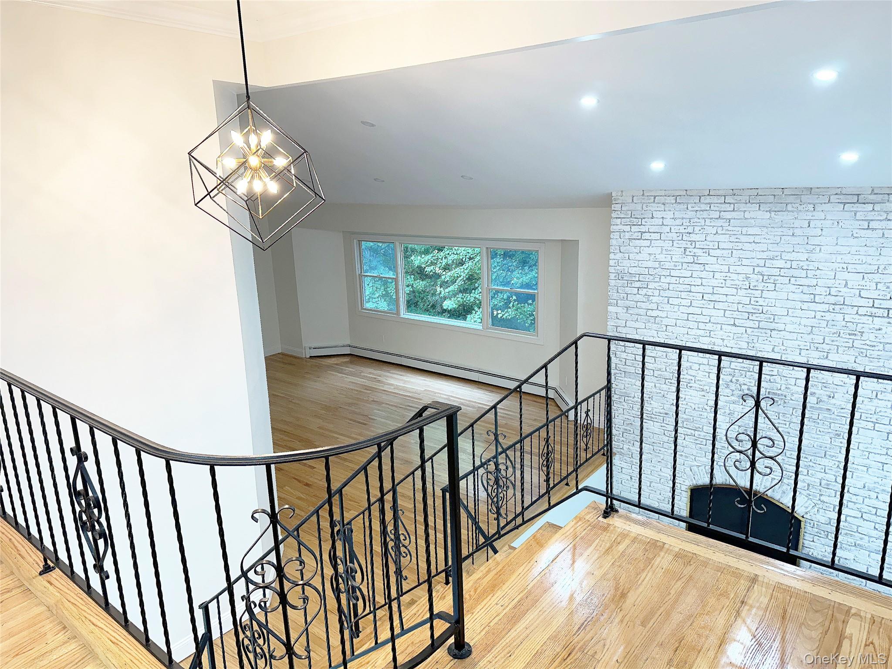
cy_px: 334
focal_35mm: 24
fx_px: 618
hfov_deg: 71.6
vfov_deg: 56.8
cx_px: 446
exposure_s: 1/120
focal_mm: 6.86
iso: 125
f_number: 1.78
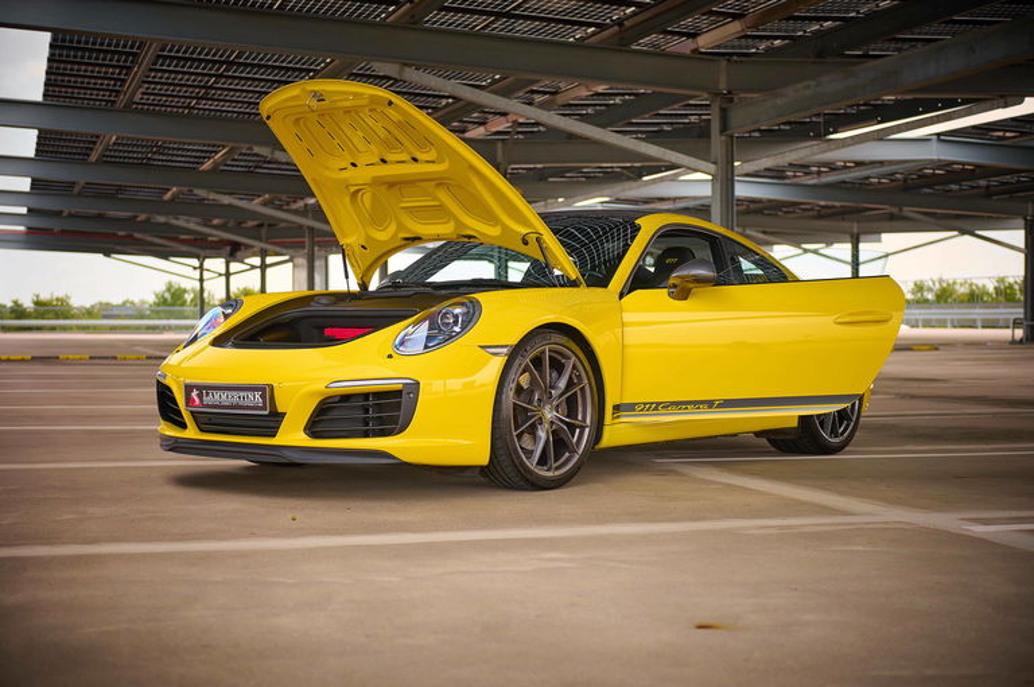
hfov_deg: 38.2
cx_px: 517
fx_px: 1492
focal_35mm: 52
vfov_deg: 25.9
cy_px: 344
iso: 800
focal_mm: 52
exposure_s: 1/800
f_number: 2.8
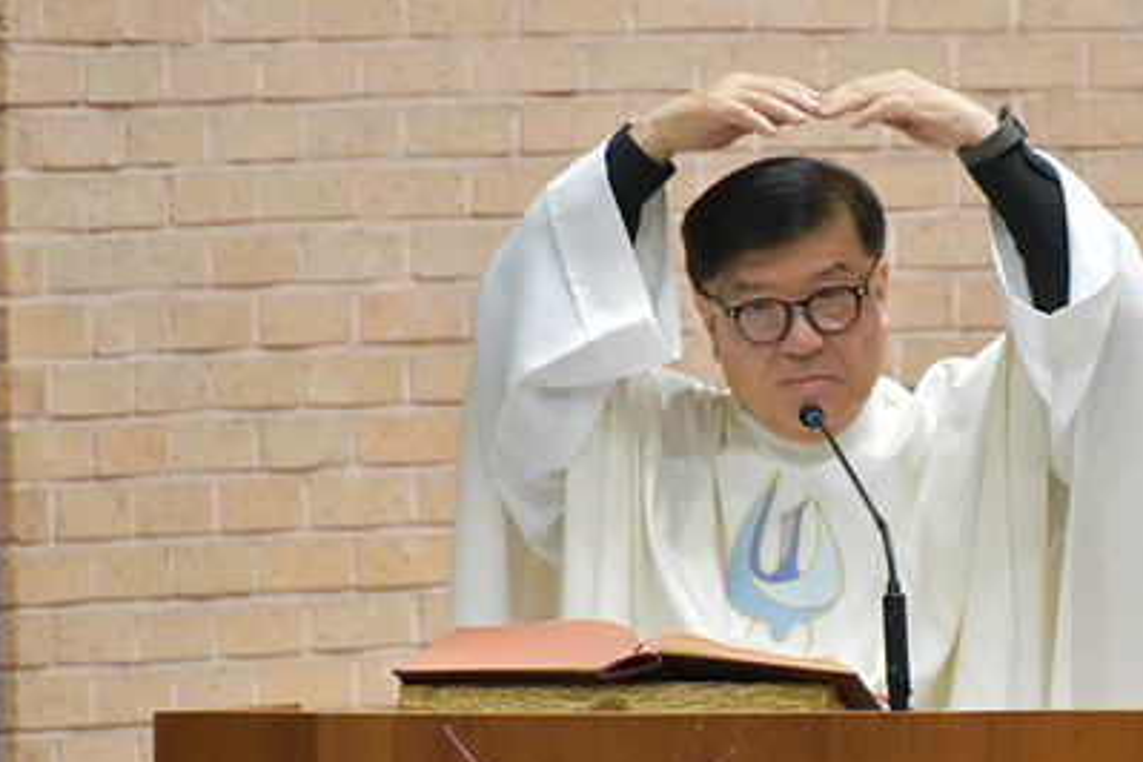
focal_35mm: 752
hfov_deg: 2.7
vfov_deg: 1.8
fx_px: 23874
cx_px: 857
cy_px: 494
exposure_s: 1/200
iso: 7200
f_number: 5.6
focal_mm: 300
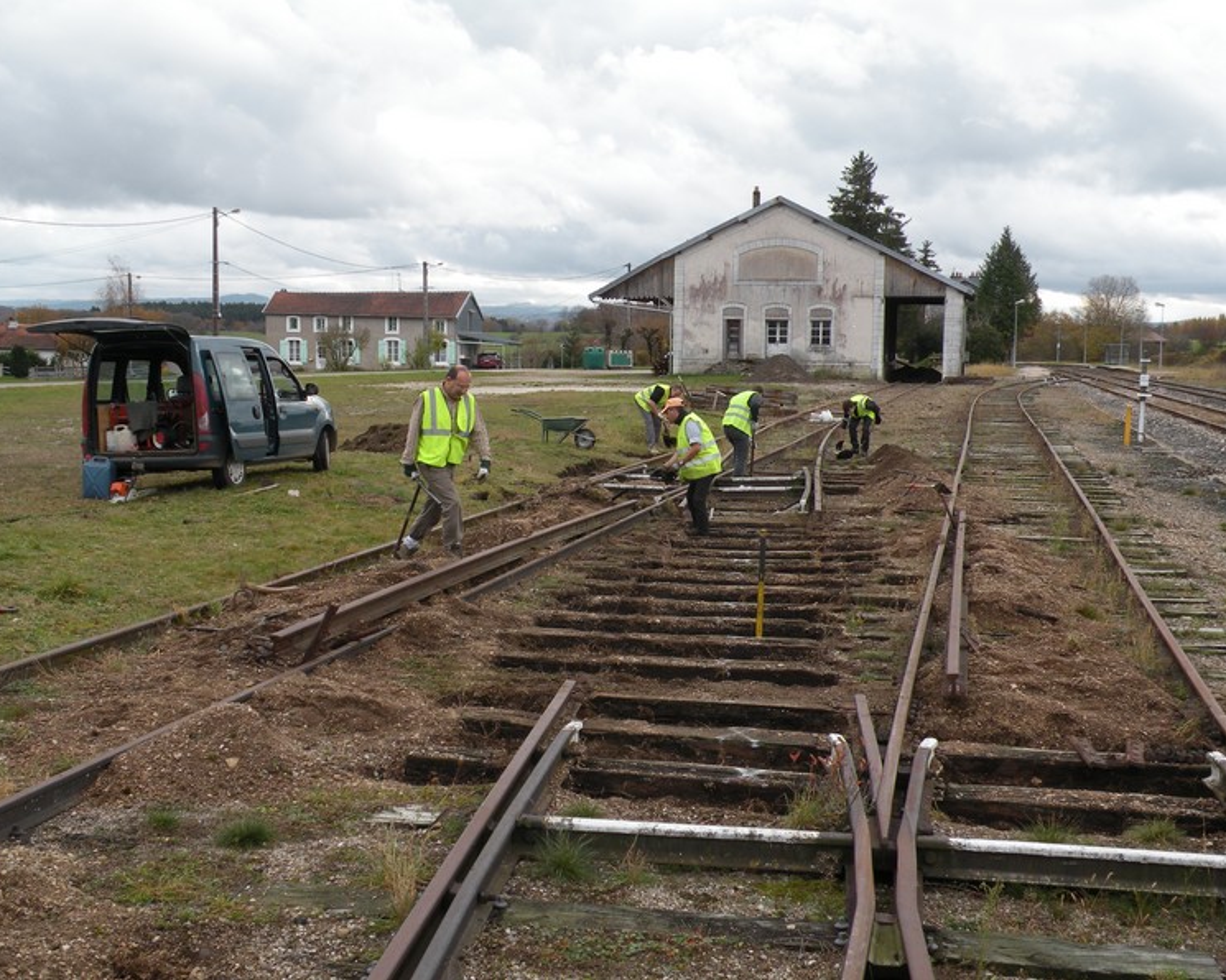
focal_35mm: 44
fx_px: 1597
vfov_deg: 34.2
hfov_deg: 42.0
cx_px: 620
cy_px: 490
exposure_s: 1/138
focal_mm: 7.4
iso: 64
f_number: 4.5
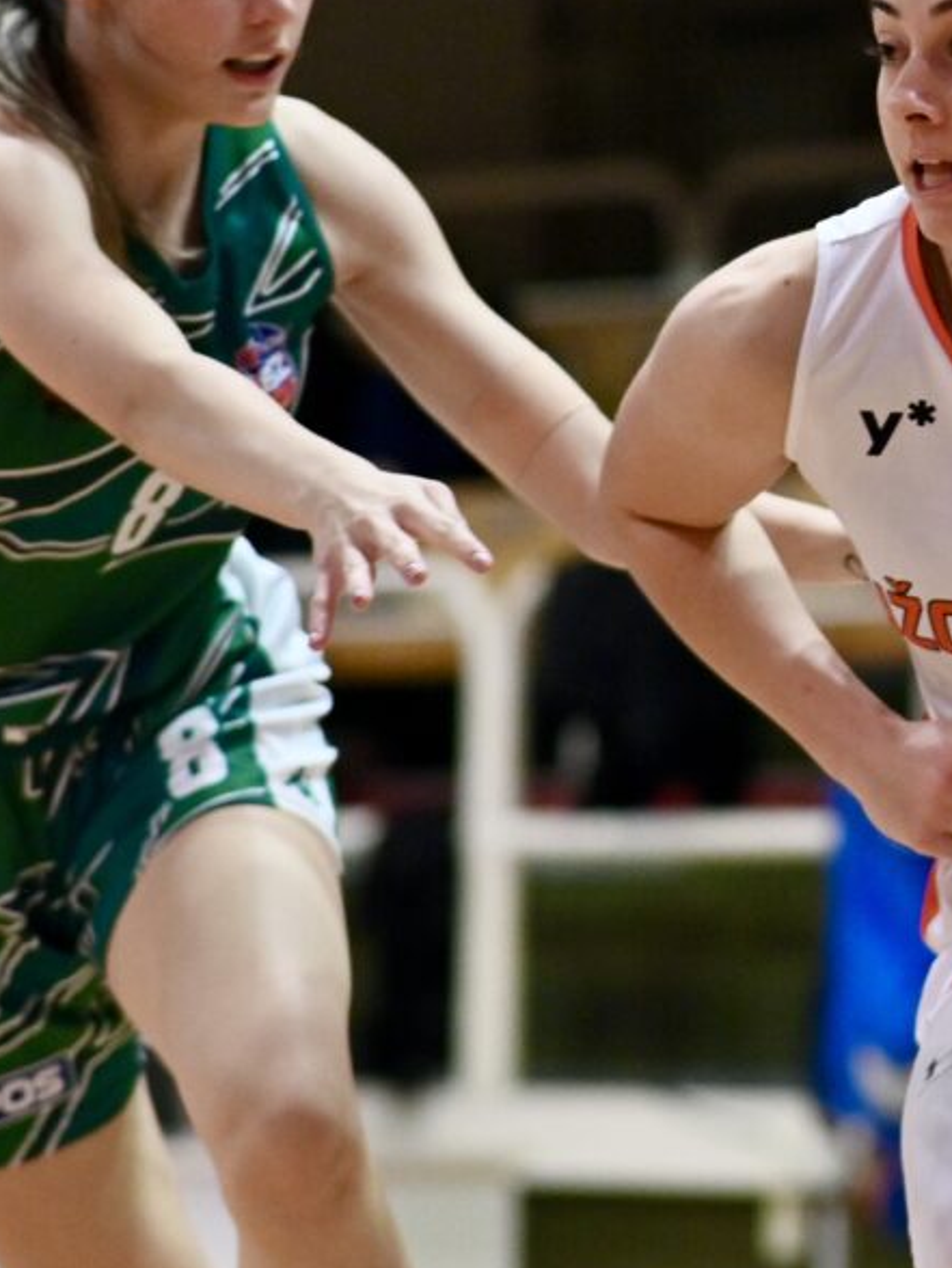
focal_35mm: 218
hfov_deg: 6.8
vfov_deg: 9.1
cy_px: 755
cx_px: 576
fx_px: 7985
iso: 1600
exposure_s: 1/1250
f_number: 2
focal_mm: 85
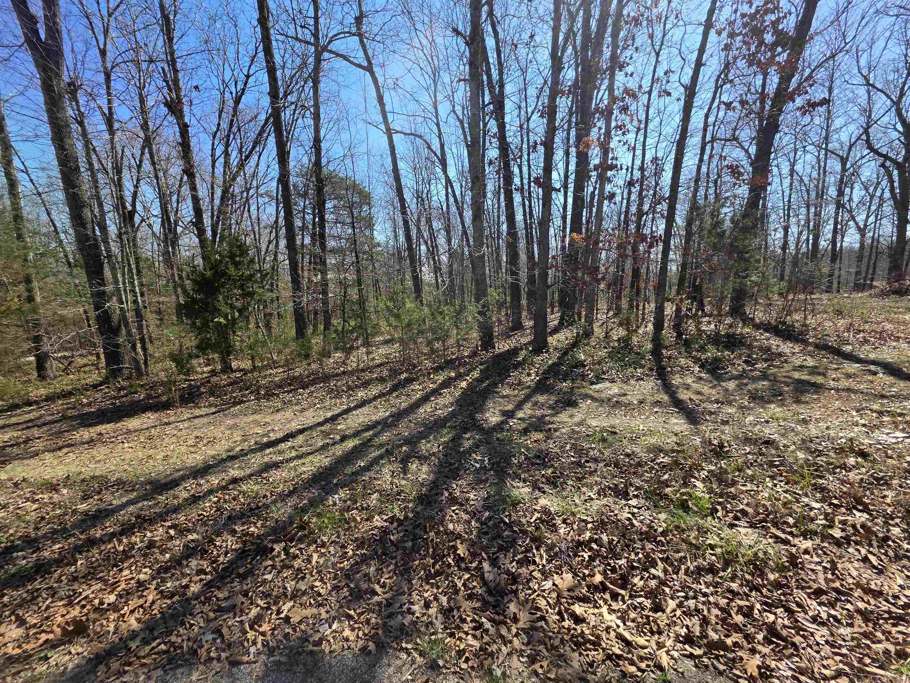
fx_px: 342
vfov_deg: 89.9
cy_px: 342
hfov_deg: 106.2
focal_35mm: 13
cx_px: 455
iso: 40
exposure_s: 1/880
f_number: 1.9
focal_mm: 2.2
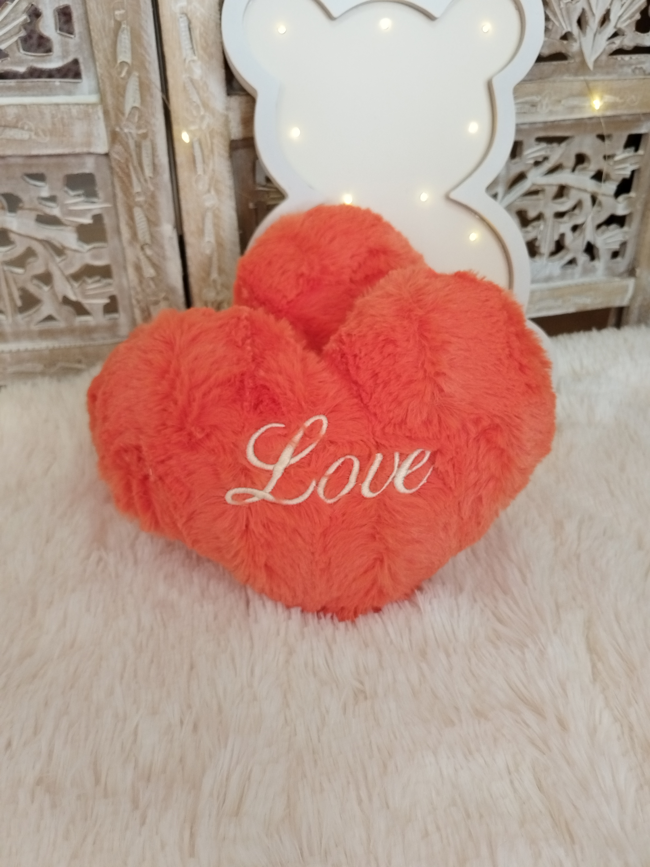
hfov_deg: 53.1
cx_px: 325
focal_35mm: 26
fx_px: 651
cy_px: 434
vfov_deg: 67.3
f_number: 1.9
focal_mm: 4.95
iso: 500
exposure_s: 1/50
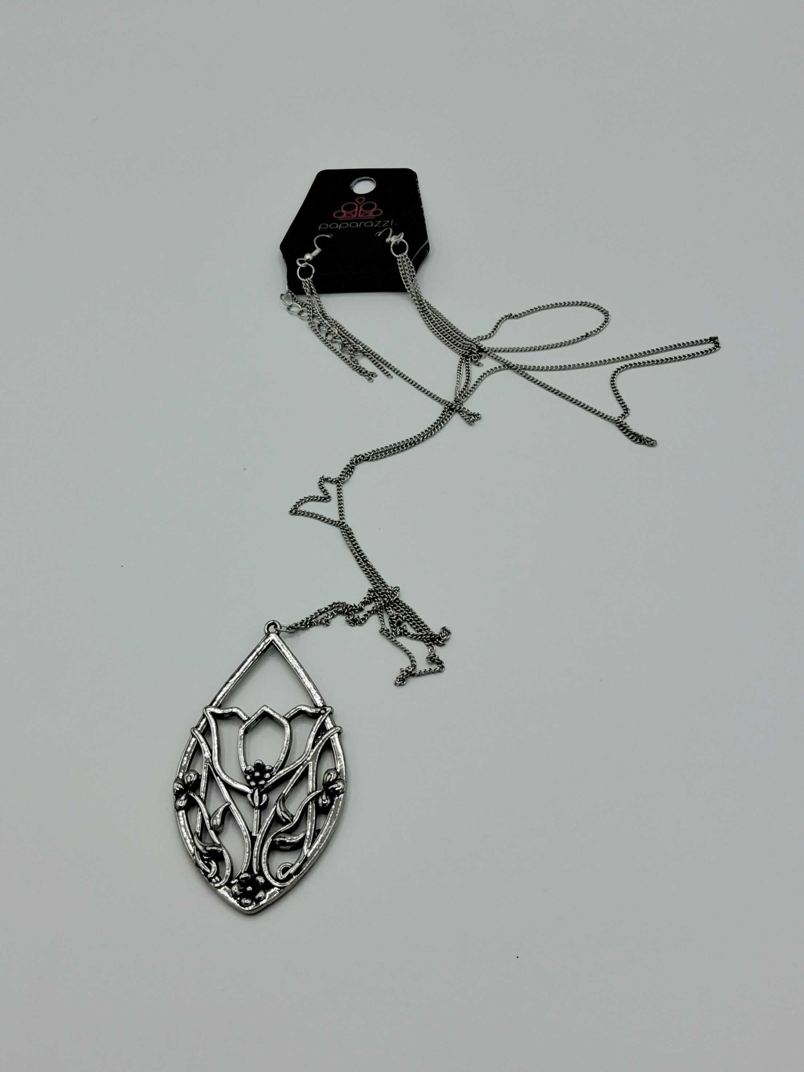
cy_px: 536
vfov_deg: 69.4
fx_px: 774
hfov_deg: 54.9
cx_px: 402
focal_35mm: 25
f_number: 2
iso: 50
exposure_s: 1/667
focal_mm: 3.08
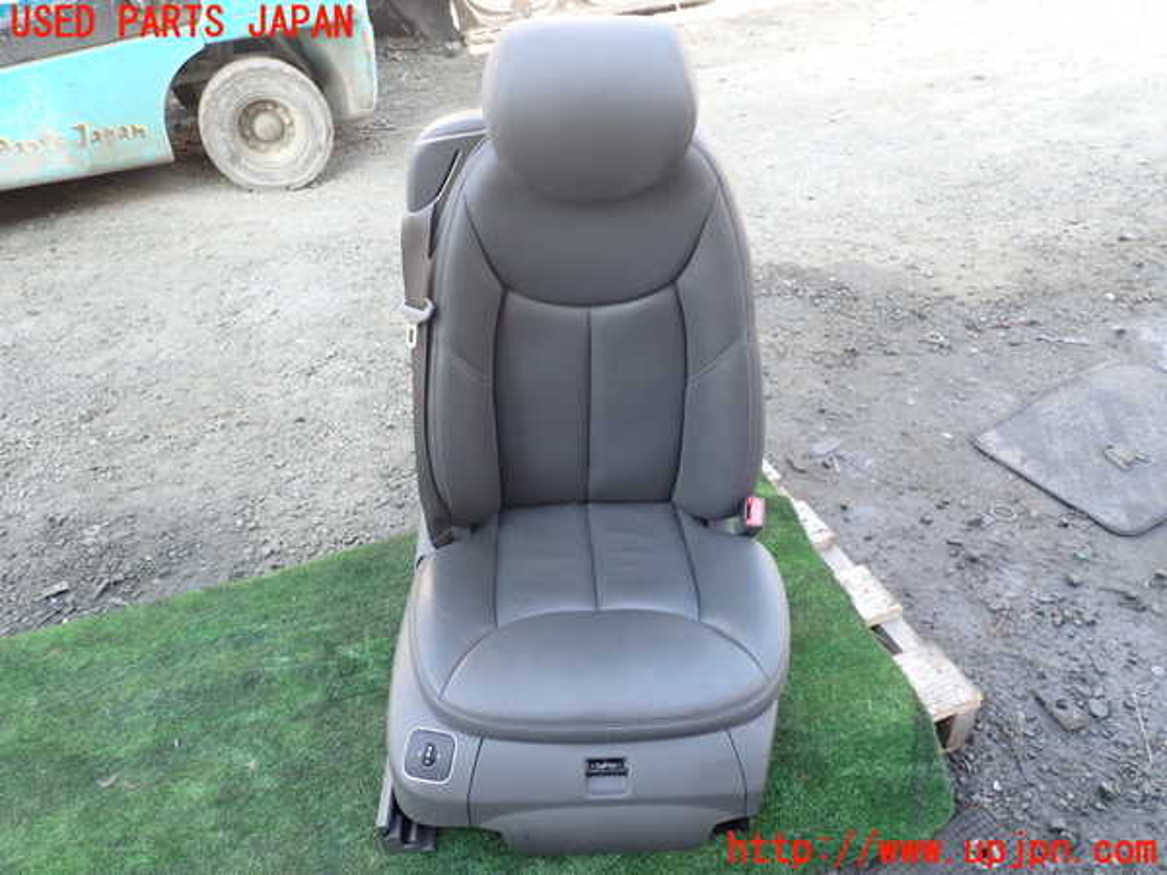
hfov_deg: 69.4
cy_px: 438
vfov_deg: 54.9
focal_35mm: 25
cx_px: 584
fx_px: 843
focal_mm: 4.5
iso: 100
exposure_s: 1/60
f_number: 2.8
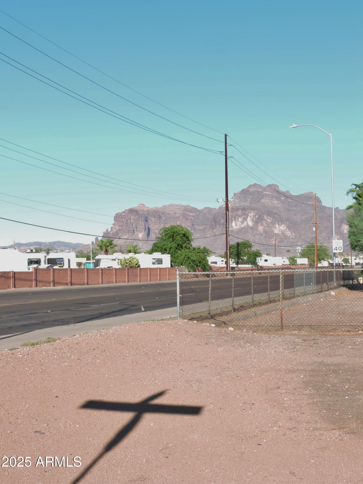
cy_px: 242
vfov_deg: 27.8
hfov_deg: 21.0
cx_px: 182
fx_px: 979
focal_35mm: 70
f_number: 7.6
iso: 80
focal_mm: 12.4
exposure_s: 1/80
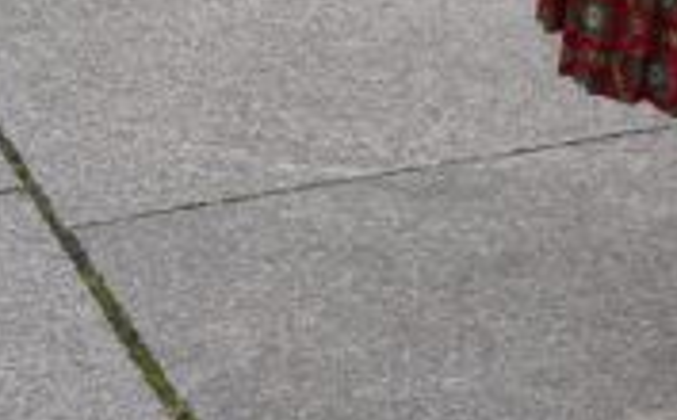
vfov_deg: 5.0
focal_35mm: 238
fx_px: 4384
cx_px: 1094
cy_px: -1123
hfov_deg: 8.6
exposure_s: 1/160
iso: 100
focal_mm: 27.8
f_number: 4
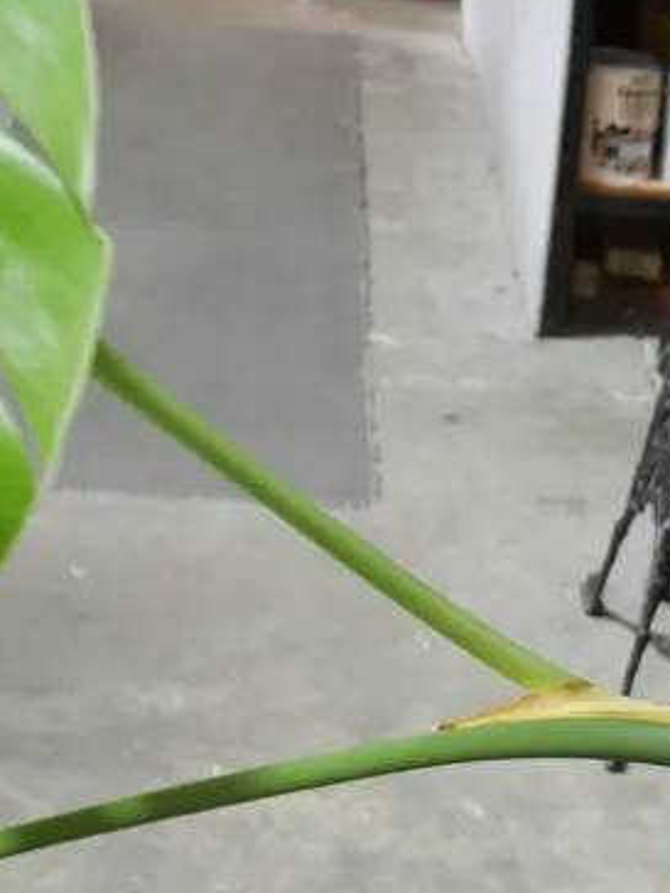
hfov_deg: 15.6
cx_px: 885
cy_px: 756
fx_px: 2323
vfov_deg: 21.4
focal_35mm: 90
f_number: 3.6
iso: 320
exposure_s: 1/60
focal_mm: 16
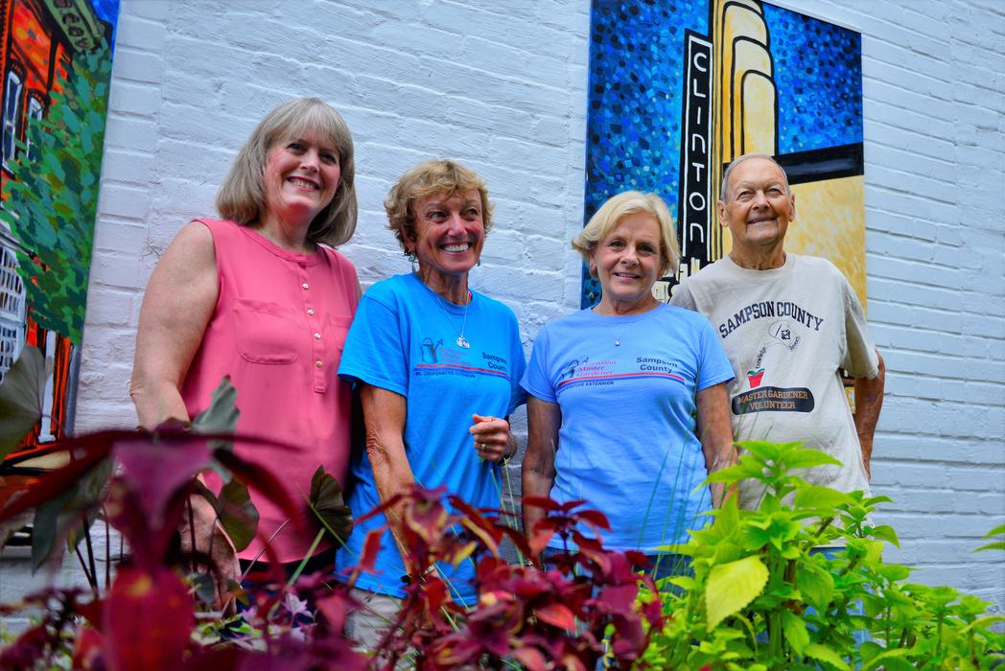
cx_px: 502
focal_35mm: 28
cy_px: 336
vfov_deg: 46.5
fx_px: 782
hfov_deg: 65.4
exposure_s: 1/60
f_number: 2.8
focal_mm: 28
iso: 100
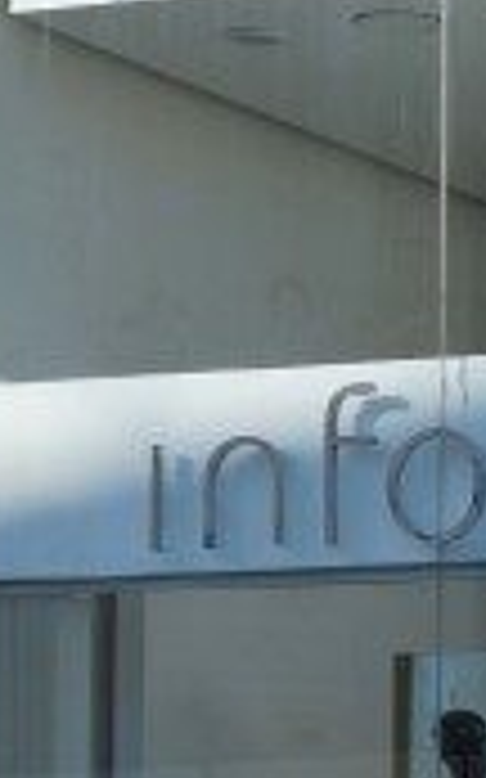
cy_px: 670
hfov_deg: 8.1
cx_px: 1060
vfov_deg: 13.6
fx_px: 3245
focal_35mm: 153
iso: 100
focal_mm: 24
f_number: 8
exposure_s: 1/250
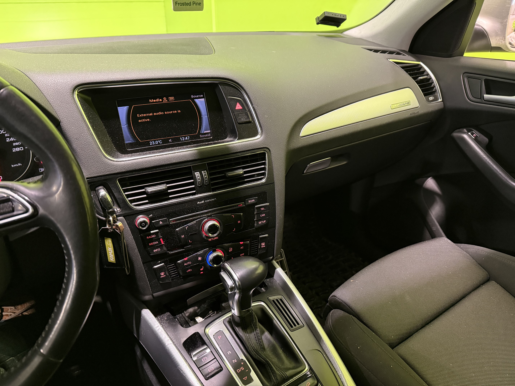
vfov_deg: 56.8
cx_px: 258
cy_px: 193
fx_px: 357
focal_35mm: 24
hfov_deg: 71.6
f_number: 1.78
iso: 800
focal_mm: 6.76
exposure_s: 1/33
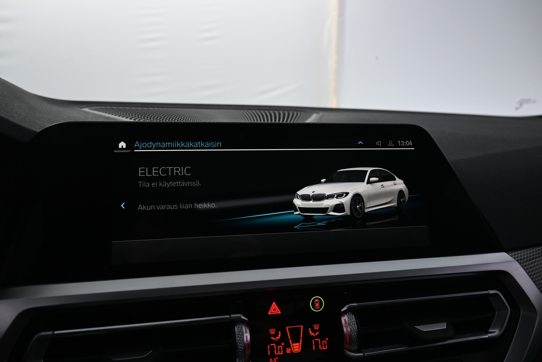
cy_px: 181
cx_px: 271
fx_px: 361
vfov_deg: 53.1
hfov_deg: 73.7
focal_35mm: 24
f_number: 4
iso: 500
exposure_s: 1/60
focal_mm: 16
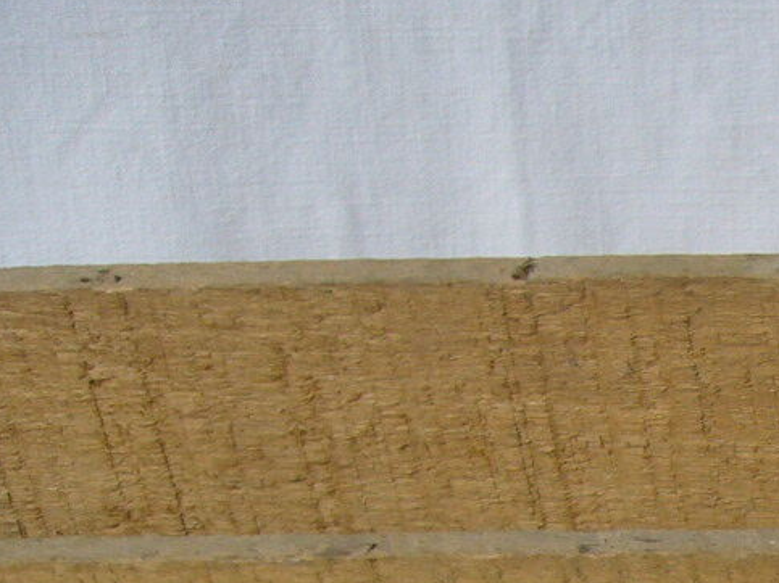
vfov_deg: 12.2
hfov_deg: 15.3
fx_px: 2610
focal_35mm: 116
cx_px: 1276
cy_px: 857
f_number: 2.8
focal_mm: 5.8
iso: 80
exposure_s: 1/320
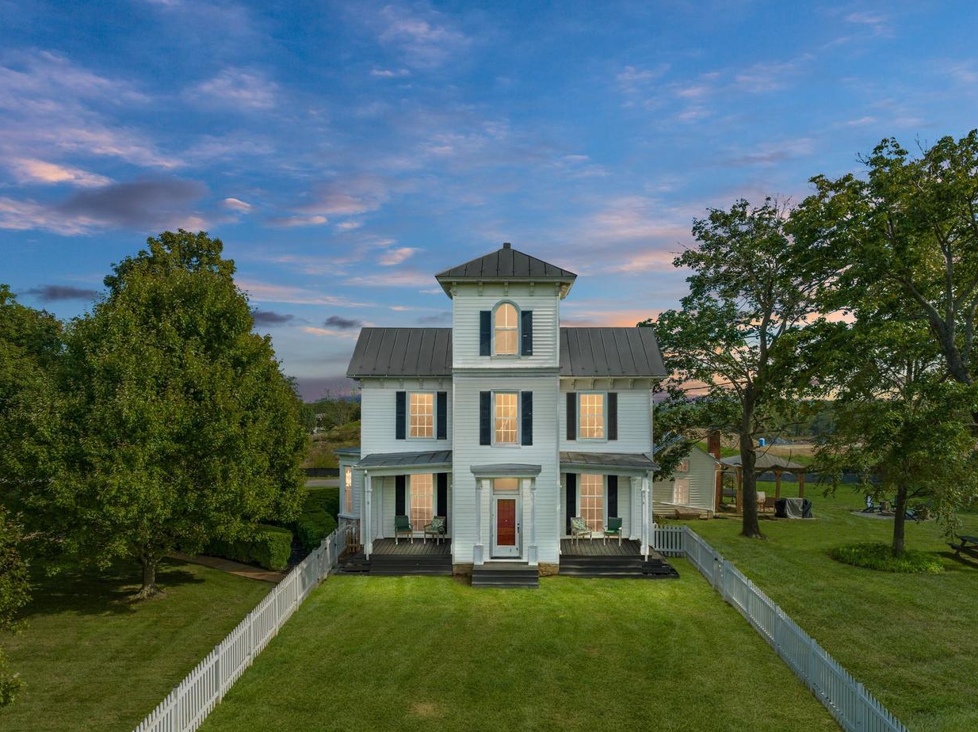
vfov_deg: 49.6
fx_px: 791
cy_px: 400
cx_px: 502
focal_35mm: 28
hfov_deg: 63.5
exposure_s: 1/200
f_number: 4
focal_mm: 12.29
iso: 100
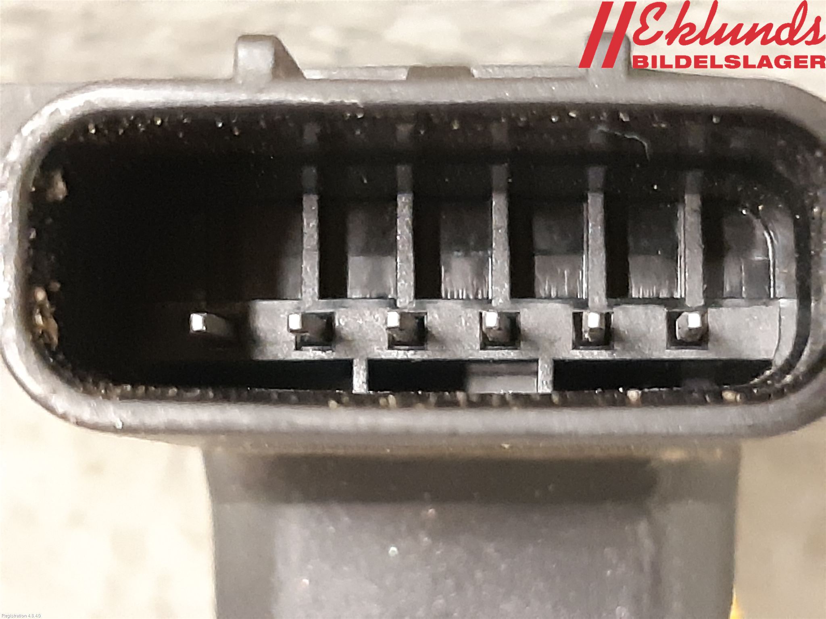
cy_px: 310
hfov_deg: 67.3
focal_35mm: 26
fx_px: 620
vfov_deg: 53.1
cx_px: 413
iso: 640
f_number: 1.7
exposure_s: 1/25
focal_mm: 3.93
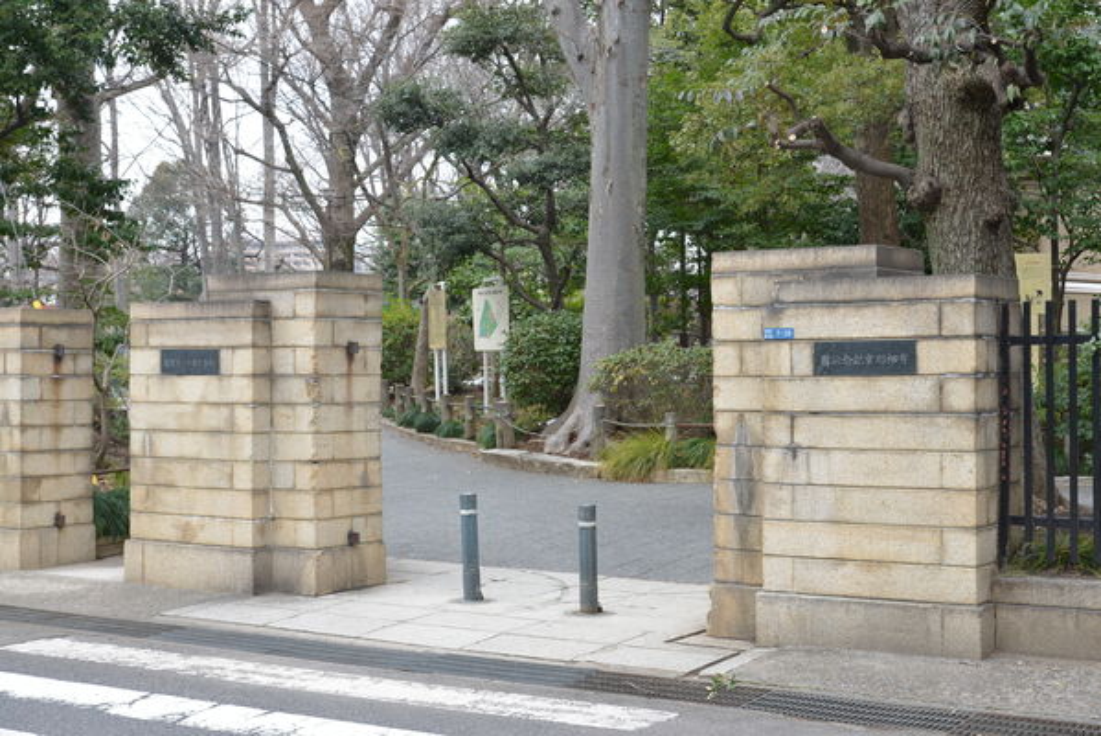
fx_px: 1591
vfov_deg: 26.0
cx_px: 550
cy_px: 368
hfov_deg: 38.2
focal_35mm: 52
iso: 400
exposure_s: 1/100
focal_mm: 52
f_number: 8
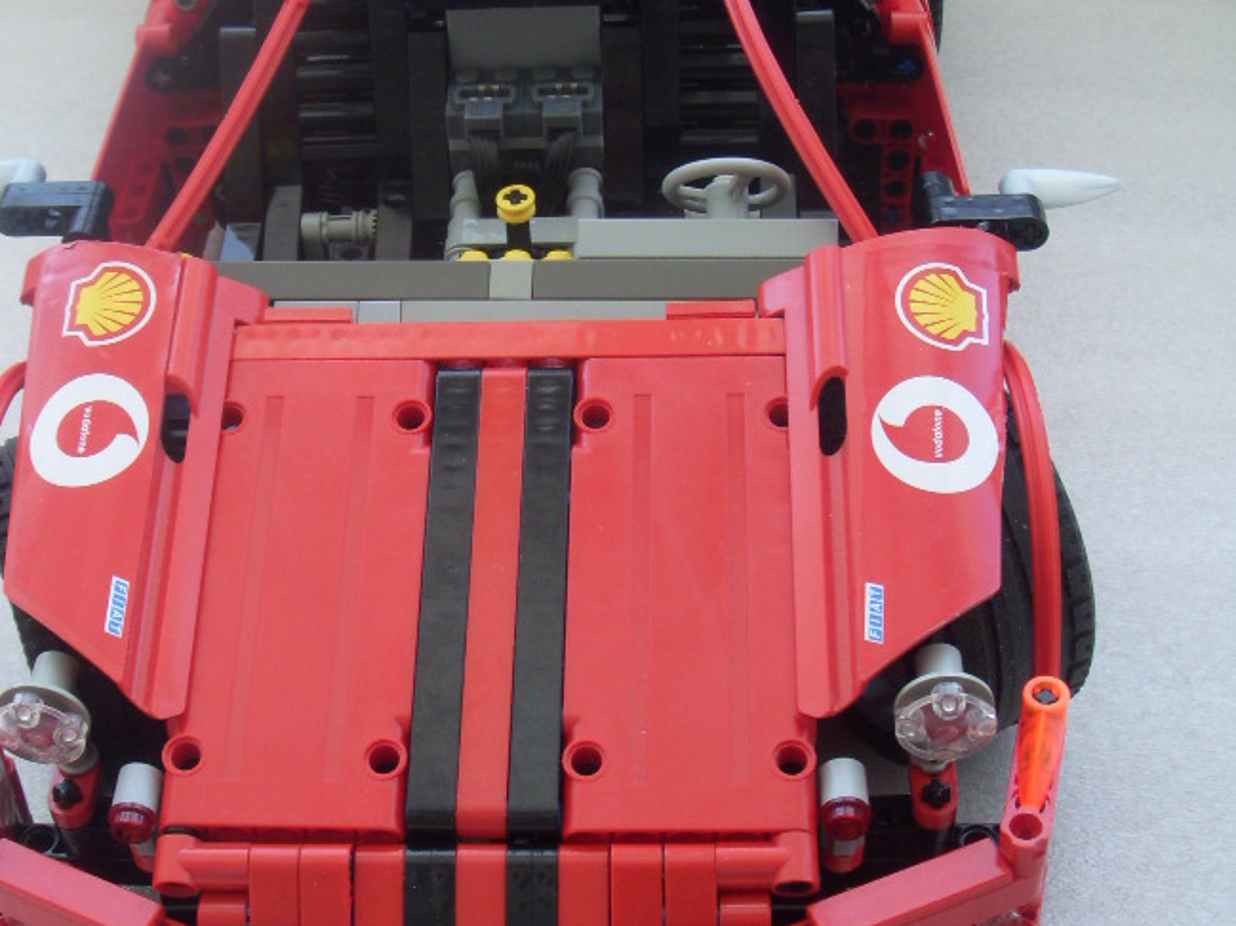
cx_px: 512
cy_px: 383
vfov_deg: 24.4
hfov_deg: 32.1
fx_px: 2141
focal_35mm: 60
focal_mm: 6.3
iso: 100
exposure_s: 1/60
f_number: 3.3
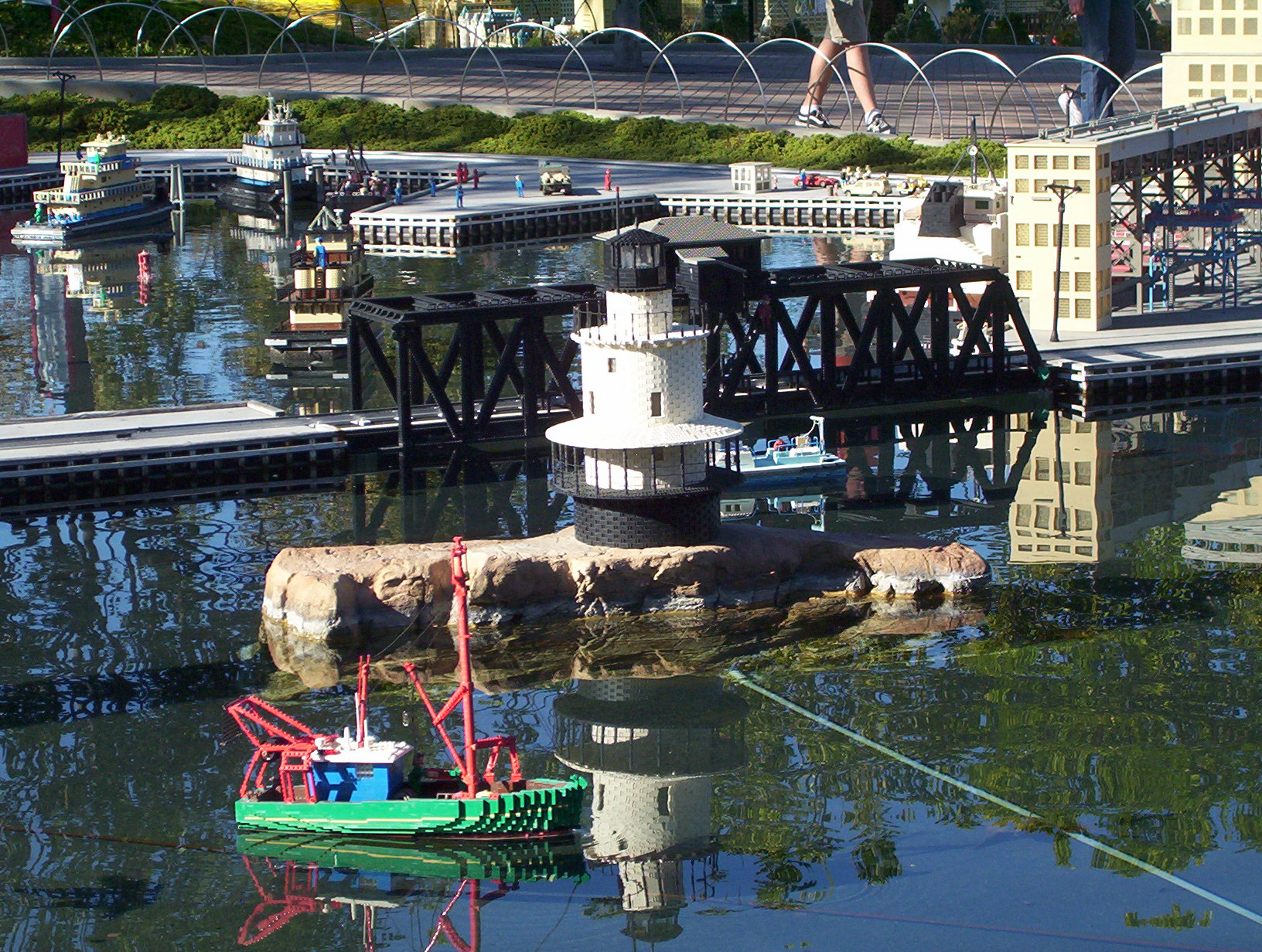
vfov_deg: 12.0
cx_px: 631
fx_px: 4531
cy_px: 476
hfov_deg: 15.9
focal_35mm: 124
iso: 100
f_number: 4.62
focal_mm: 16.3
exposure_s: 1/460
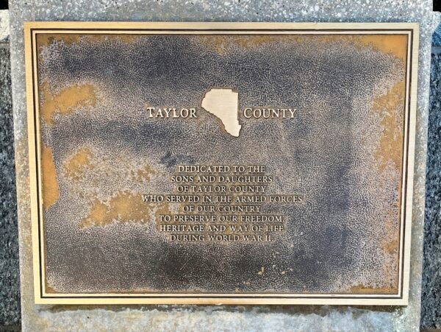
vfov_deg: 53.1
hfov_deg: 67.3
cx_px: 220
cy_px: 166
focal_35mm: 26
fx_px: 331
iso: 32
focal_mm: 4.2
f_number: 1.6
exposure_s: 1/362
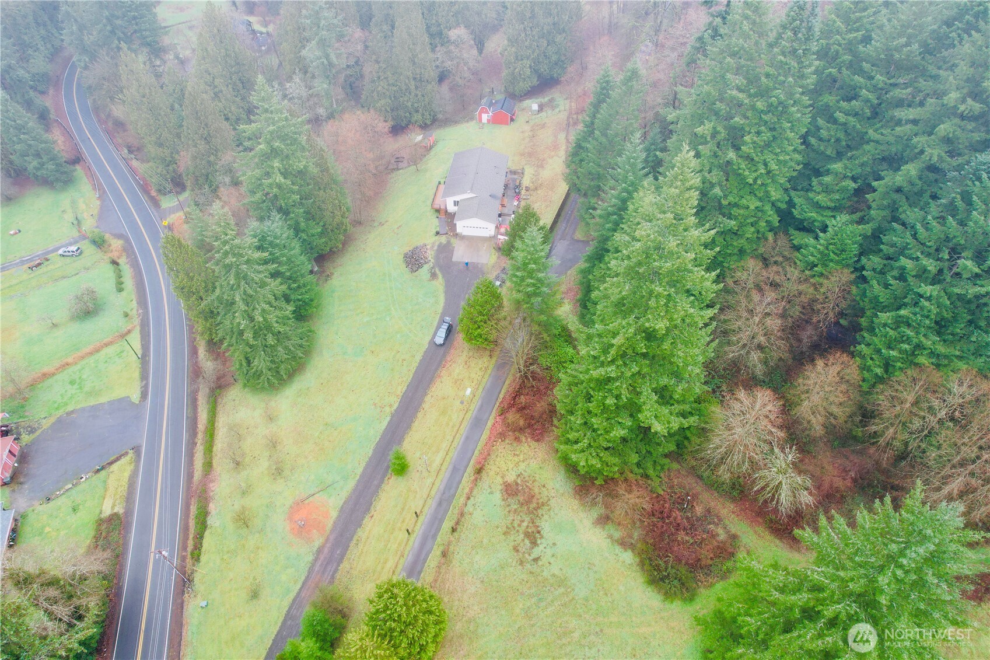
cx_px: 495
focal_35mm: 22
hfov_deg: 78.6
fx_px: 605
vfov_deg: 57.2
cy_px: 330
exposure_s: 1/30
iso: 100
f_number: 2.8
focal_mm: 8.38
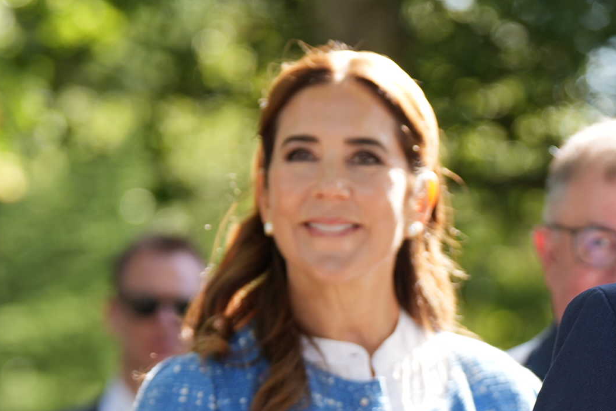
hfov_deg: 6.1
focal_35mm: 336
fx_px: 5749
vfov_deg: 4.1
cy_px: 599
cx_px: 635
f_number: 2.8
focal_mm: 101
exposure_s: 1/250
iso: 125
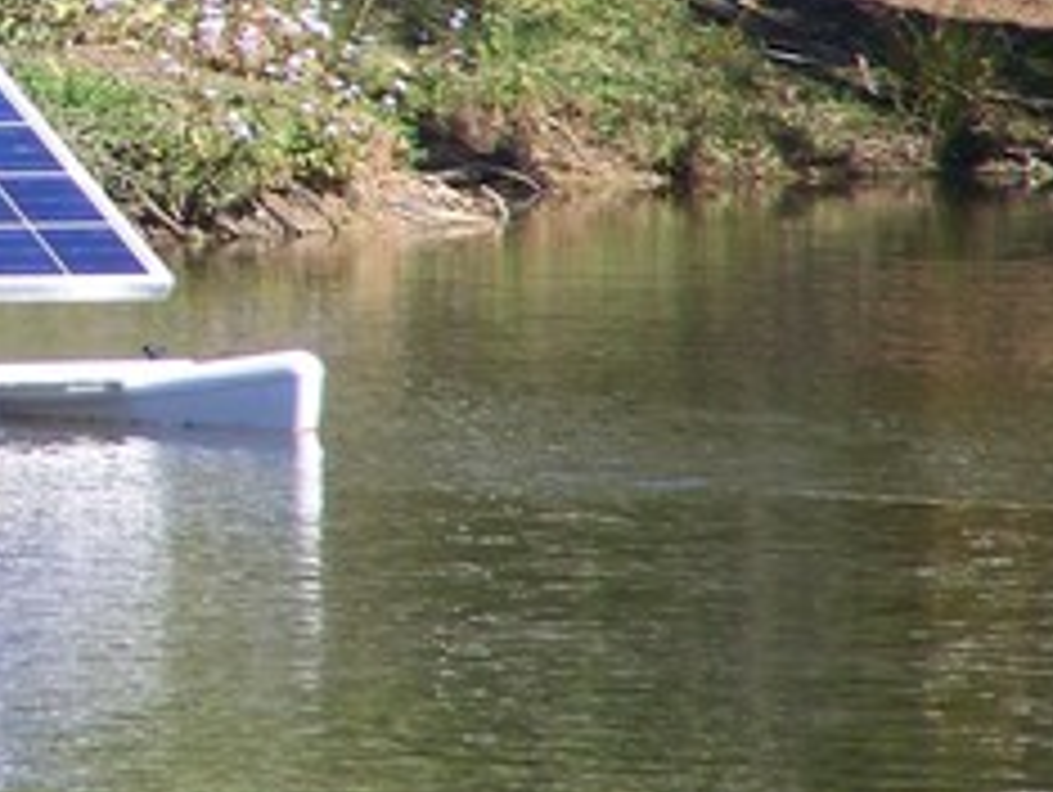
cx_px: -245
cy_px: 74
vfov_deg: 1.3
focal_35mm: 1182
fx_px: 35993
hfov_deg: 1.7
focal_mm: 63
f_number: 3.7
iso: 64
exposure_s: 1/400
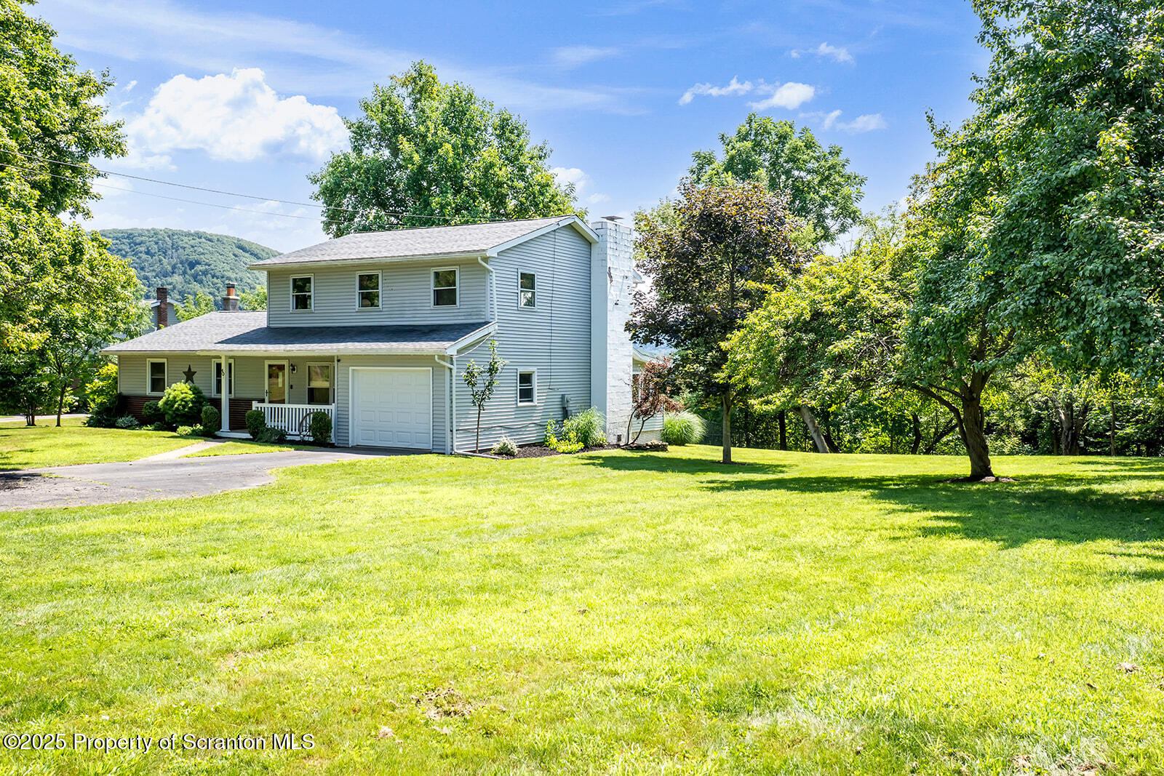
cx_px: 582
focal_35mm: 30
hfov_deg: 61.9
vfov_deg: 43.6
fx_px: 970
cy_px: 388
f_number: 9
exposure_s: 1/125
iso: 160
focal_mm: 20
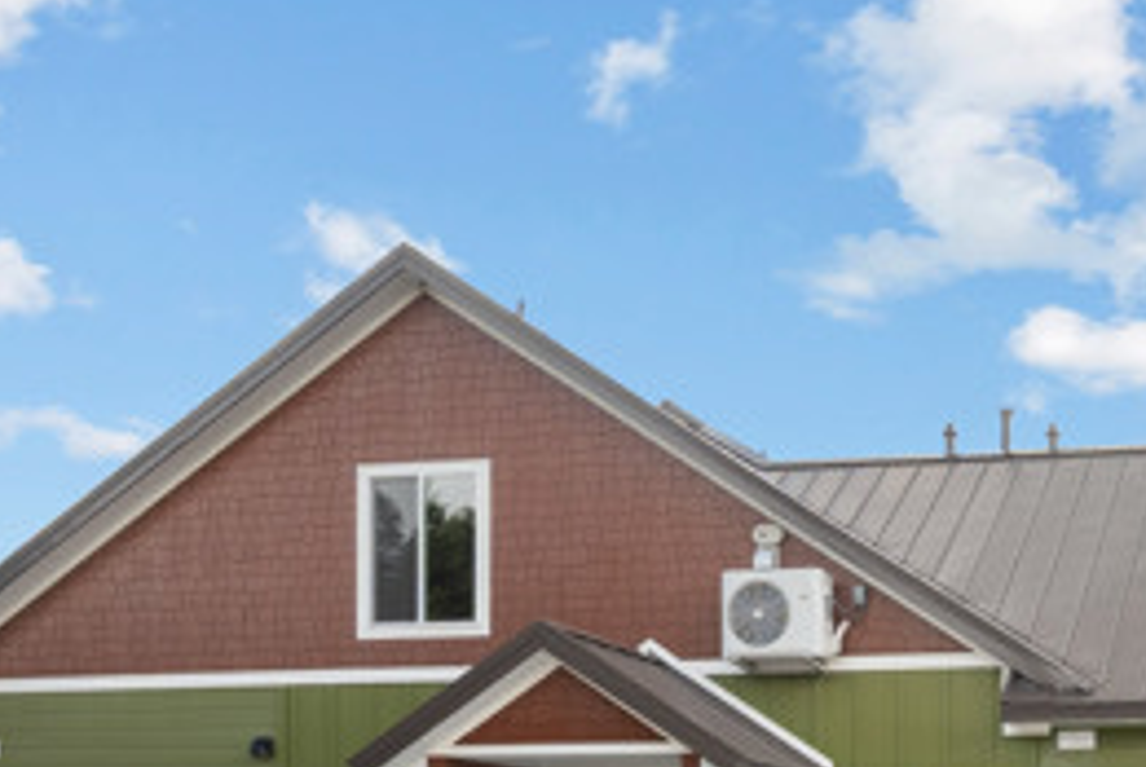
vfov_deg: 23.8
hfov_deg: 35.3
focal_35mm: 53
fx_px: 1689
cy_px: 871
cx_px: 1027
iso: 800
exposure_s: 1/125
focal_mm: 23
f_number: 8
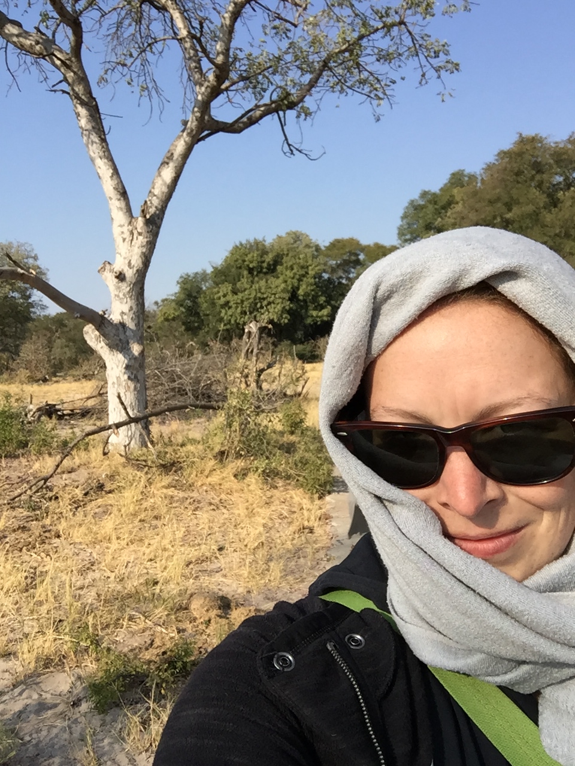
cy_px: 383
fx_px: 687
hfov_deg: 45.4
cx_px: 288
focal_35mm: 31
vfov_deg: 58.4
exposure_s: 1/1433
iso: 32
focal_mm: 2.65
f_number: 2.2
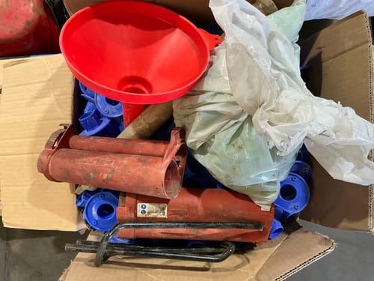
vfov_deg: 49.7
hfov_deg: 63.4
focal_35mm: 28
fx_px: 303
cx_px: 187
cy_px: 140
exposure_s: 1/50
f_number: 1.8
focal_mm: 3
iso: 125
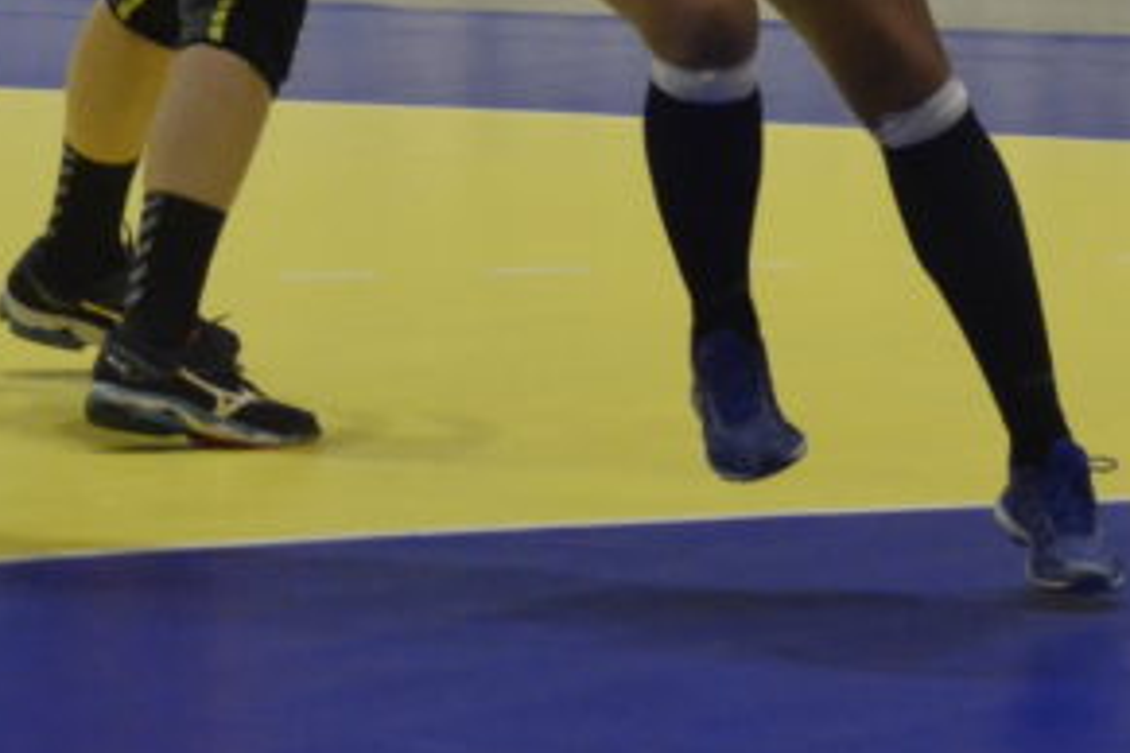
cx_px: 1732
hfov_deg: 5.3
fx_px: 12084
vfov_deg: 3.6
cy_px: -503
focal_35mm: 385
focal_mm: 70
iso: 3200
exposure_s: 1/640
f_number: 5
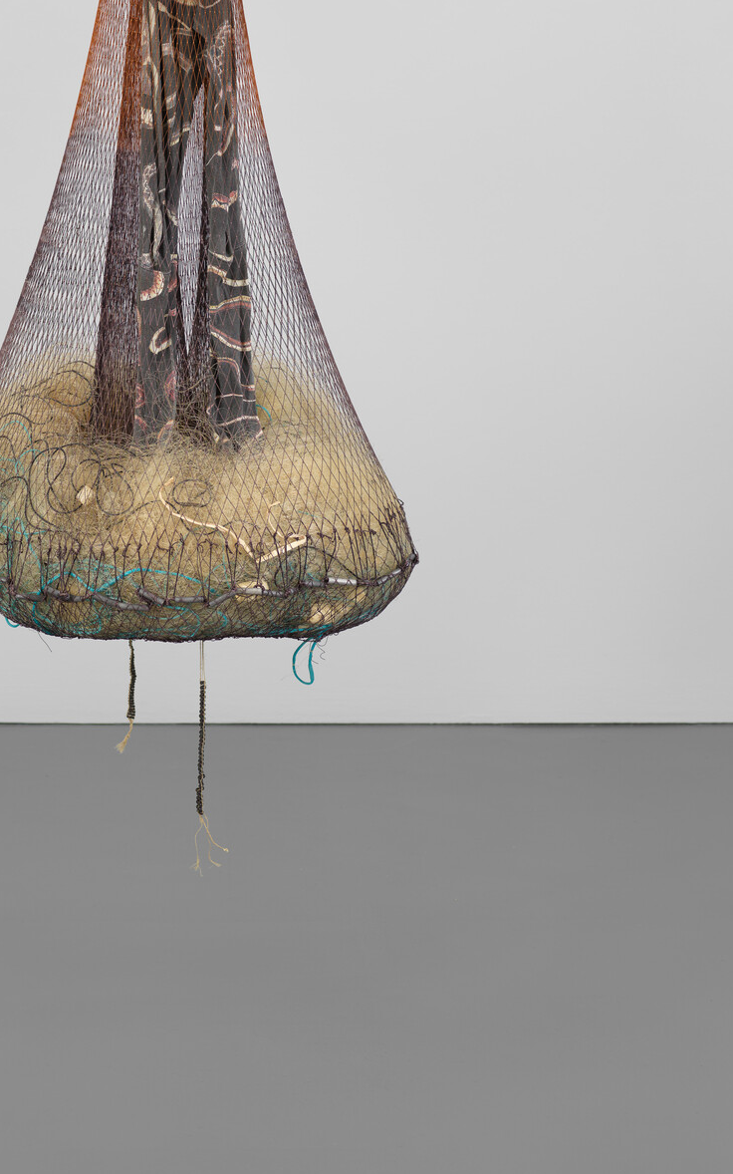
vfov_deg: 21.7
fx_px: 3005
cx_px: 171
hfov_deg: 13.8
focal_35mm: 94
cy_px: 157
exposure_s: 1/125
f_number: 5.6
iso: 64
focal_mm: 80
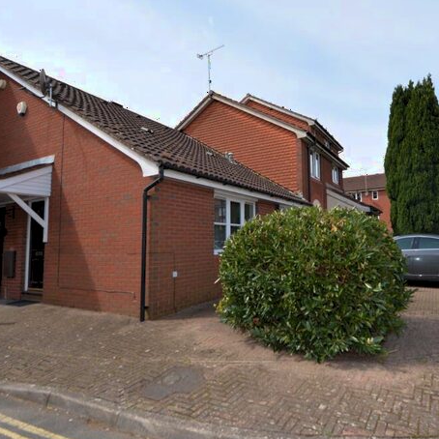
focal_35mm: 21
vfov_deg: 72.1
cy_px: 224
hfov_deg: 69.8
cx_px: 298
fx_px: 301
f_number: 7.1
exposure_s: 1/200
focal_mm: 16
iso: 100
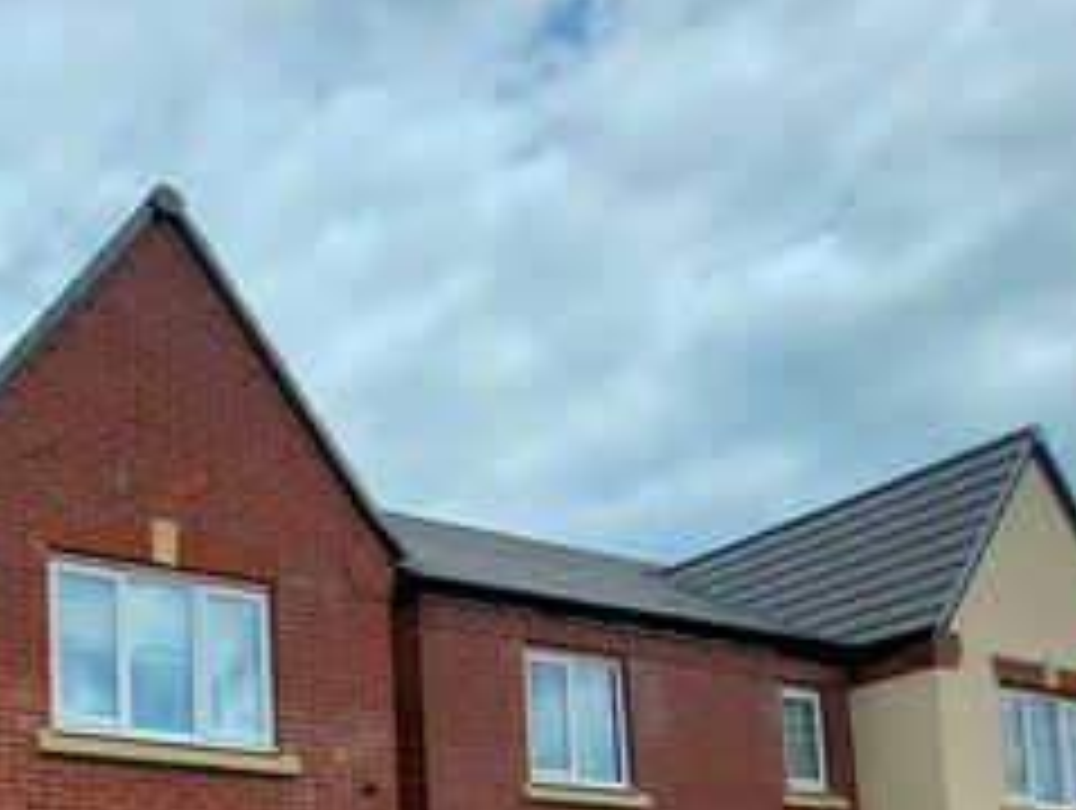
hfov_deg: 38.5
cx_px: -162
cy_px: 956
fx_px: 1183
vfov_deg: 31.9
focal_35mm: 38
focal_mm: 1.74
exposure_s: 1/834
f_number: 2.2
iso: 32
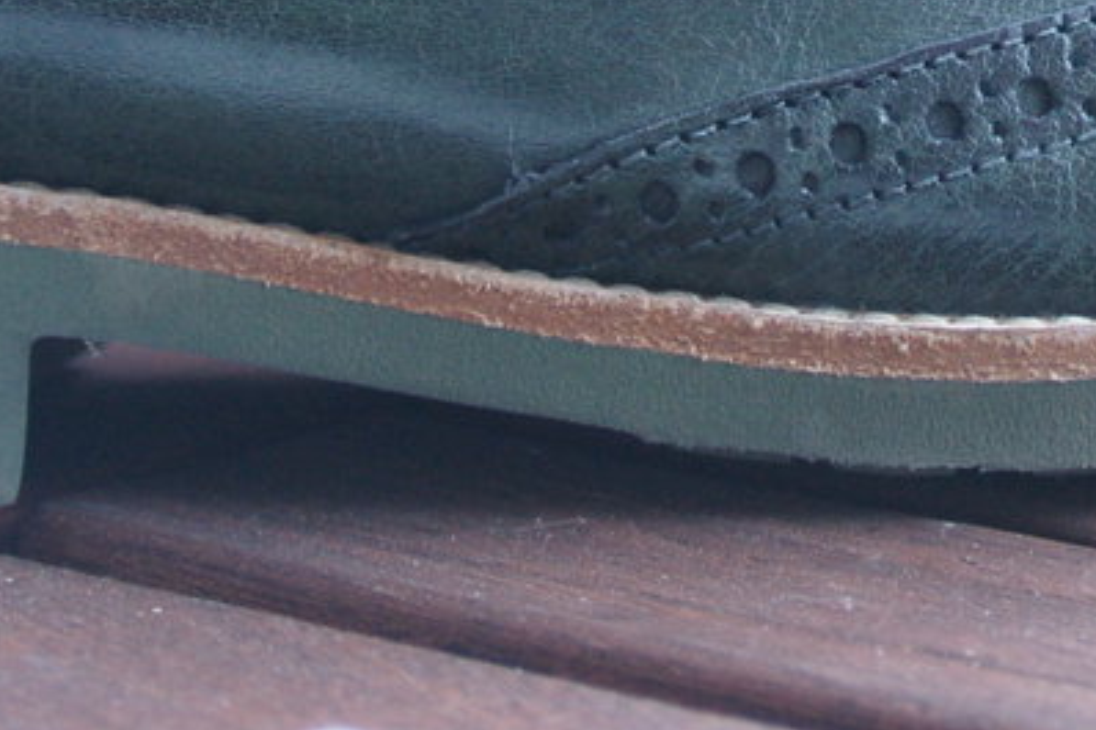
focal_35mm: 147
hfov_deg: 13.9
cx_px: 939
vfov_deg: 9.2
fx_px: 4473
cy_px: -204
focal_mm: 26
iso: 500
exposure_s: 1/45
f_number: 4
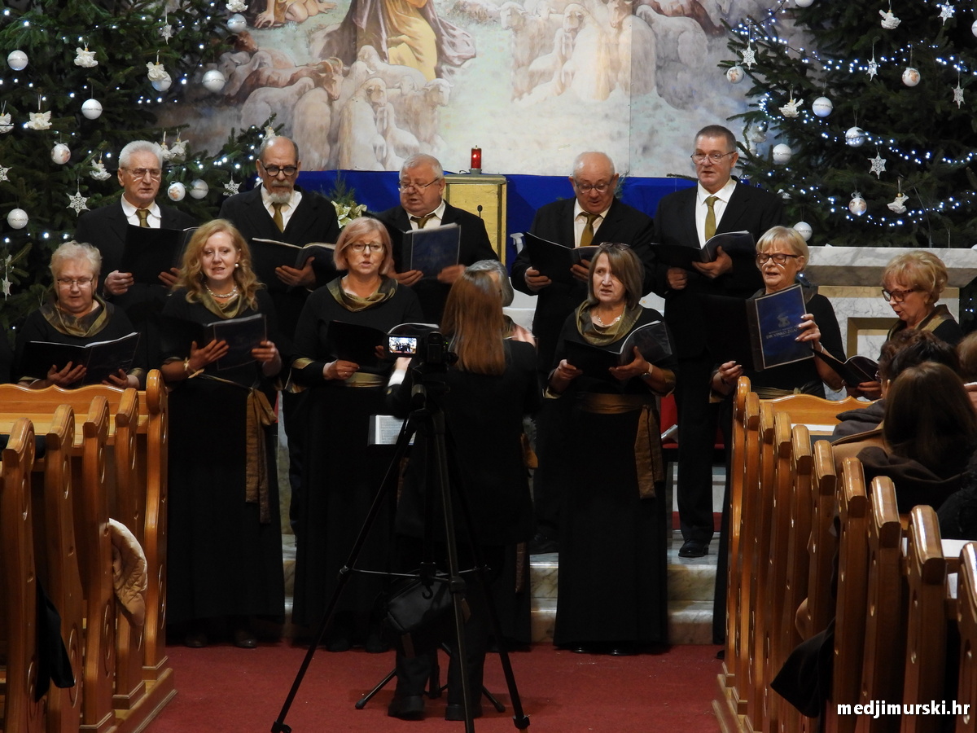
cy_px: 366
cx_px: 488
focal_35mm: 135
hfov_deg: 14.6
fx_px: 3810
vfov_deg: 11.0
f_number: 4
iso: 500
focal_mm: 24.3
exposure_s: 1/15
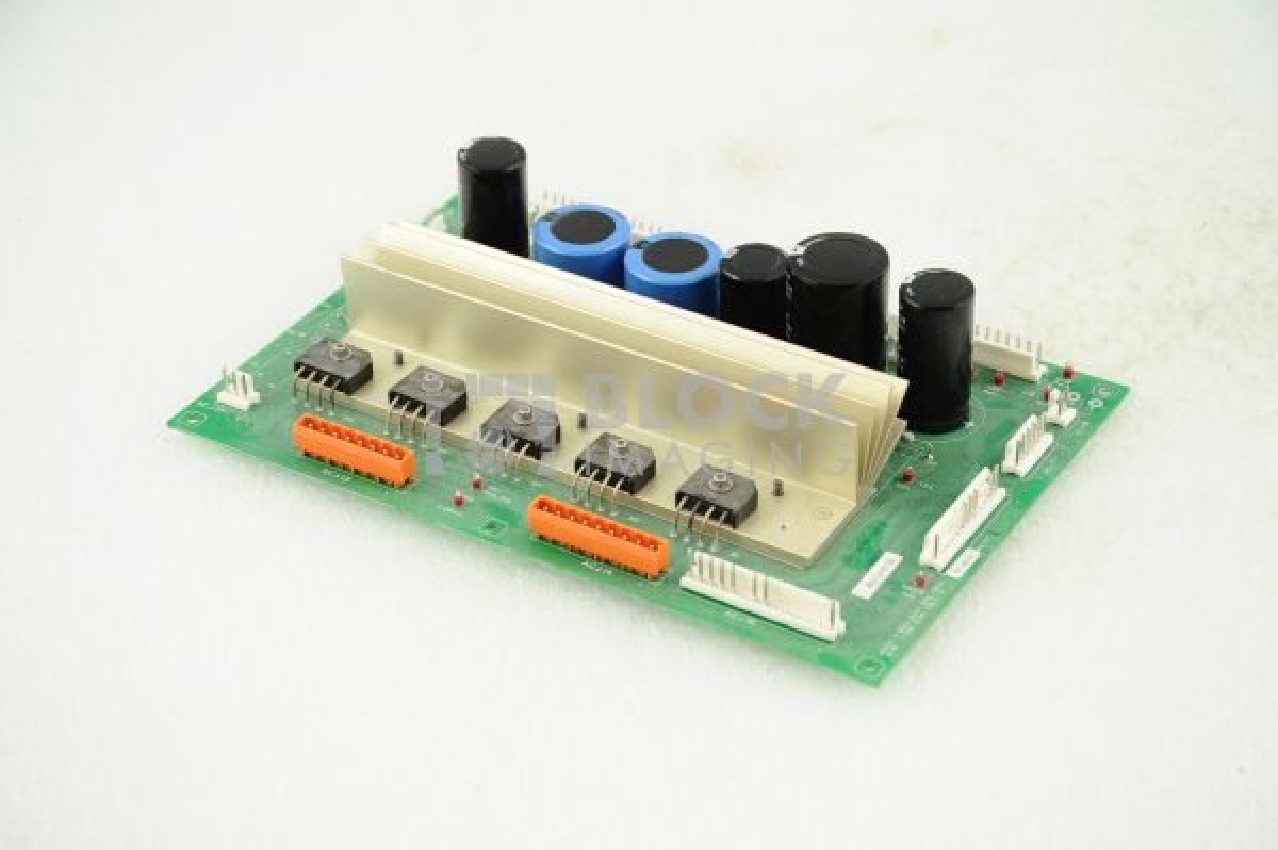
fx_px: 3370
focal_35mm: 95
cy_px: 425
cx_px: 639
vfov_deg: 14.4
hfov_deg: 21.5
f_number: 7.1
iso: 800
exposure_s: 1/100
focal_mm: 95
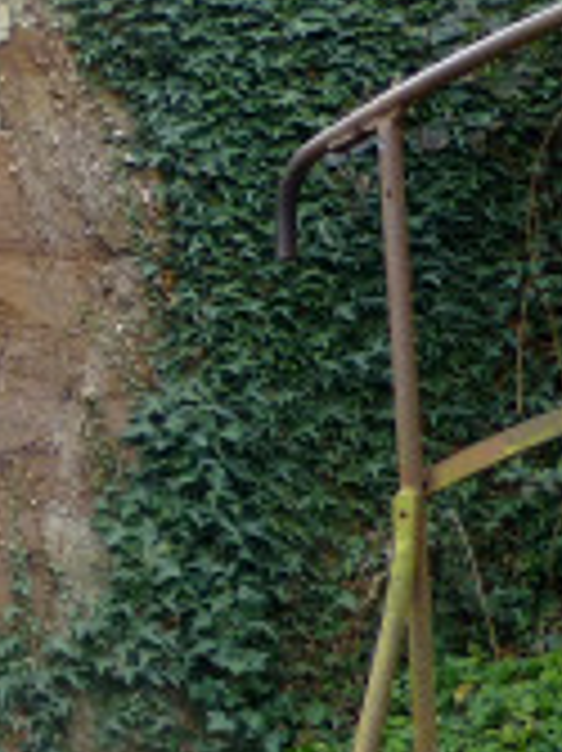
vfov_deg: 16.4
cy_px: 275
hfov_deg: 11.5
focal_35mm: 120
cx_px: -405
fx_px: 2601
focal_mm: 4.3
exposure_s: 1/125
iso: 100
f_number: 3.3
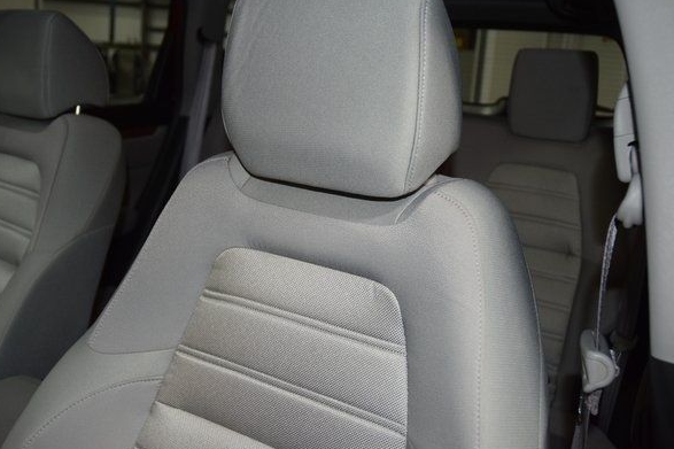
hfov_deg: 53.1
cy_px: 214
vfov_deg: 36.8
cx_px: 316
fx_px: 674
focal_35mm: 36
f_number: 3.5
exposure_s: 1/60
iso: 1000
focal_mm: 22
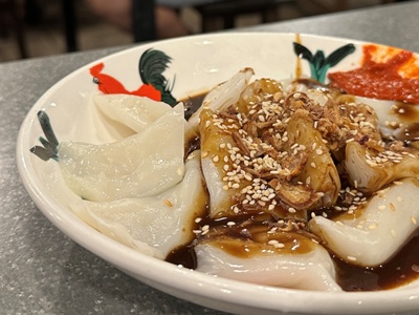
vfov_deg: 29.9
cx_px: 226
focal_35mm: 48
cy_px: 90
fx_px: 581
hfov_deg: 39.6
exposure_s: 1/60
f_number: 1.78
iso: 250
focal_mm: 6.86
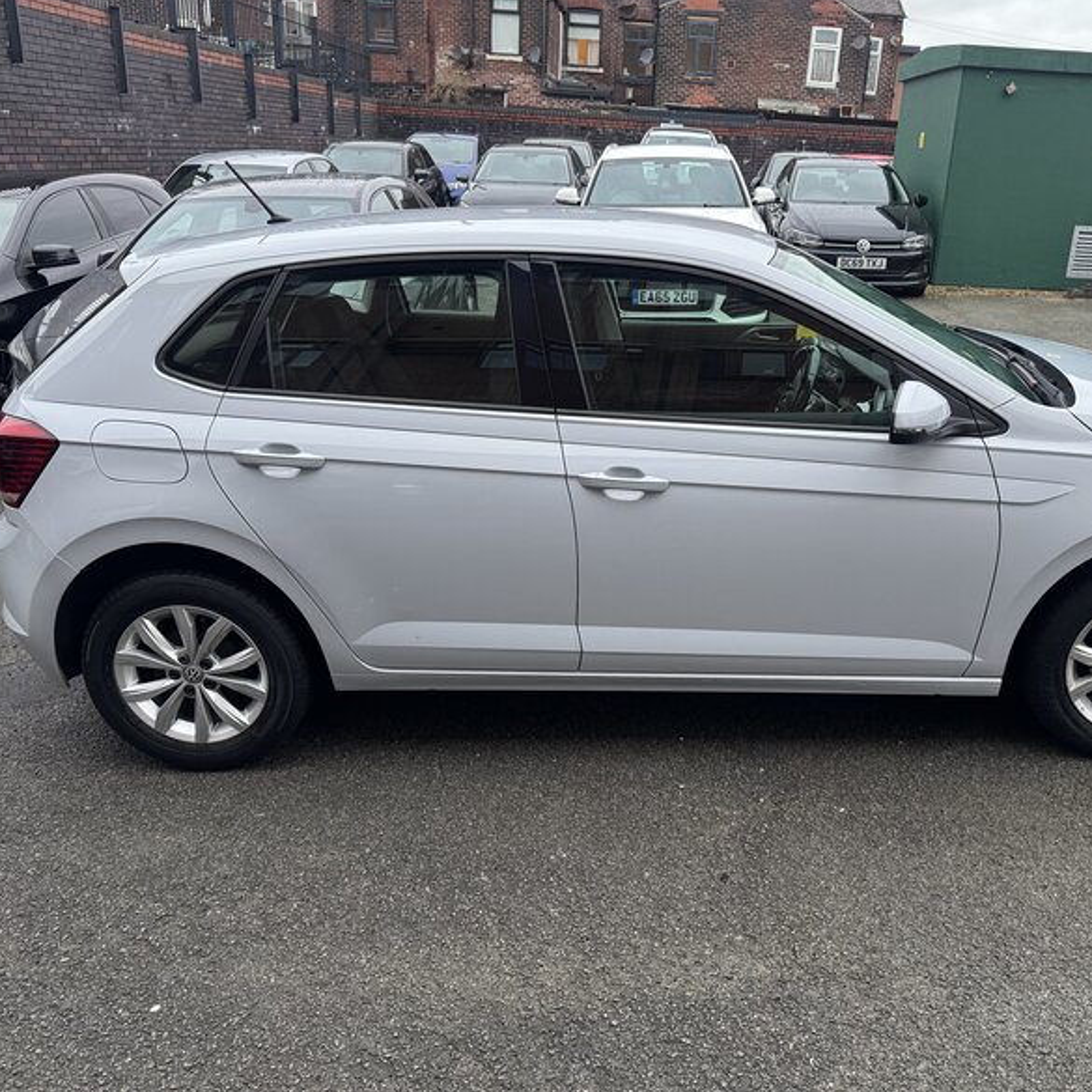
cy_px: 539
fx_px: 1035
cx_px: 657
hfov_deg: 55.2
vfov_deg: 55.6
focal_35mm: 29
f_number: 1.78
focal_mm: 6.76
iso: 250
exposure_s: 1/60
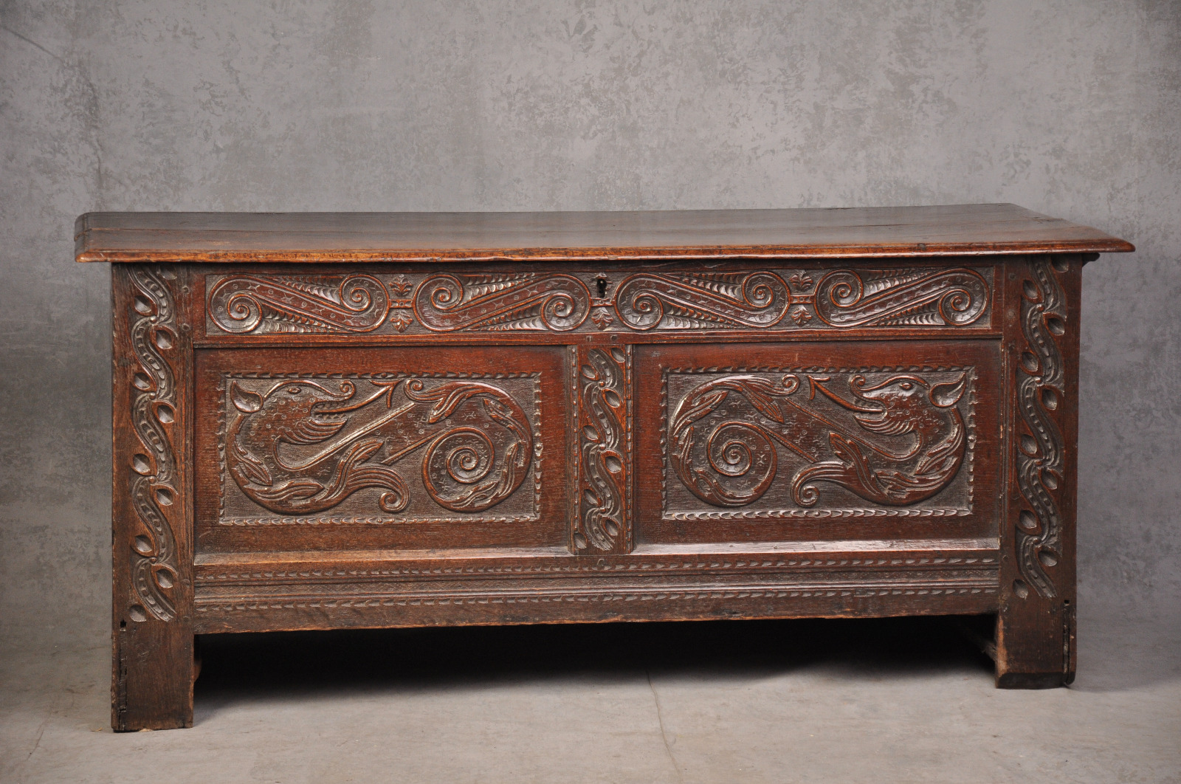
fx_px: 3685
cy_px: 392
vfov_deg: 12.1
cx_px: 590
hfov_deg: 18.2
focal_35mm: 112
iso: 640
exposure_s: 1/125
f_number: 5.3
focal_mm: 75
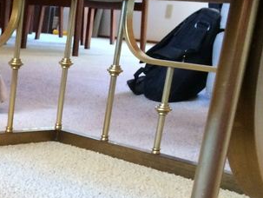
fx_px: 677
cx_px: -60
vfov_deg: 15.7
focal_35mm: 89
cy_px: 266
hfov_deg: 20.4
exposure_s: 1/30
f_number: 2.2
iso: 160
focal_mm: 4.12
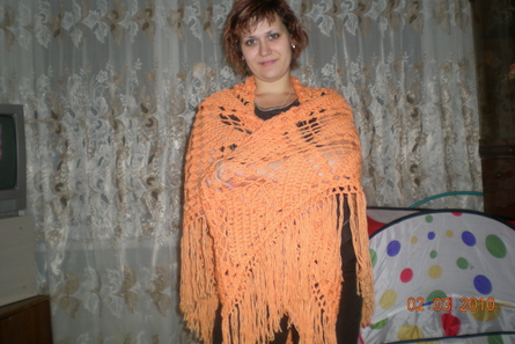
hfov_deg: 48.4
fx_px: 572
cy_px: 149
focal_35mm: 40
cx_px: 258
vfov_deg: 33.4
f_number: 3.1
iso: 112
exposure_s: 1/60
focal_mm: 6.3
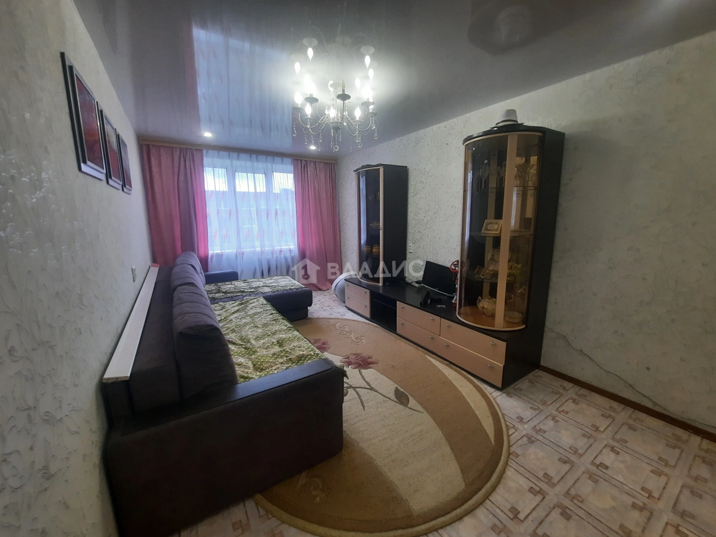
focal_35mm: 13
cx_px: 358
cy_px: 268
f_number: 2.2
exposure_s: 1/50
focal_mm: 1.74
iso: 125
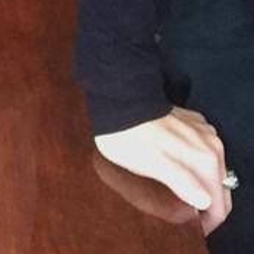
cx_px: -489
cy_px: -501
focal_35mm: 236
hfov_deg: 6.8
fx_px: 1959
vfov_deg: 6.7
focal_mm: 4.15
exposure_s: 1/20
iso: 250
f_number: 2.2
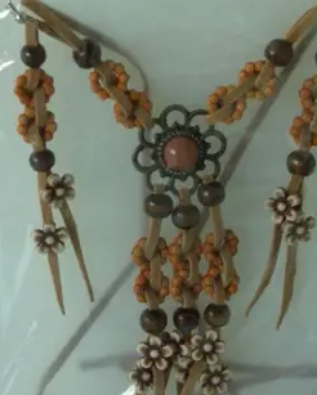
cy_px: 223
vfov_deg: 12.7
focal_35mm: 152
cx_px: 152
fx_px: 1781
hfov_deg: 10.2
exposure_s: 1/30
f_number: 4
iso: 80
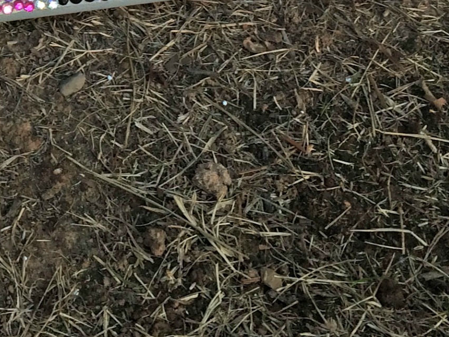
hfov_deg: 17.6
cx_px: -102
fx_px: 1375
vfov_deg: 13.1
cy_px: -186
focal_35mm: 106
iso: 32
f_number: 2.2
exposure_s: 1/145
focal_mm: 4.15
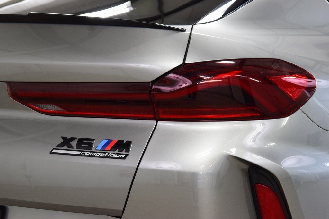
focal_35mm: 87
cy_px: 110
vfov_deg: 15.7
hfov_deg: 23.4
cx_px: 164
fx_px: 795
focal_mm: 58
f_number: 7.1
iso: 1100
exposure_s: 1/30
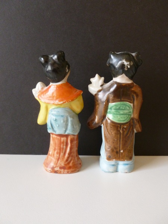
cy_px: 112
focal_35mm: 28
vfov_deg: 63.4
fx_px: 181
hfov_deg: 49.7
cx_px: 84
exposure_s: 1/20
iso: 400
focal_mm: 5
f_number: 3.3
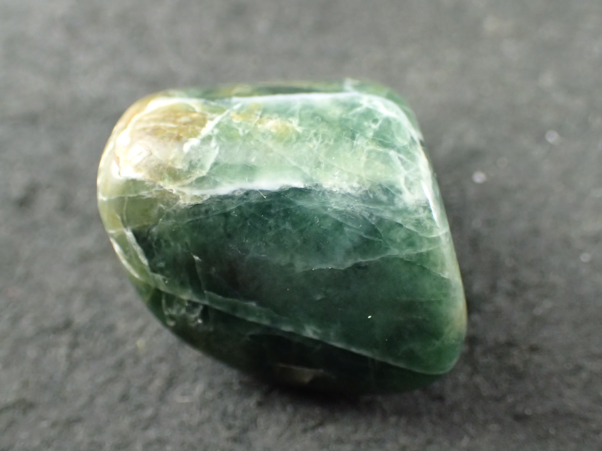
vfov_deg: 27.5
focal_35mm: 53
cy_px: 226
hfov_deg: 36.2
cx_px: 301
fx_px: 922
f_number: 3.4
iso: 800
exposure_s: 1/160
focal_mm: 9.61
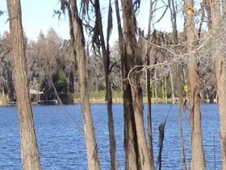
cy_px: 291
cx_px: 537
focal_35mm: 200
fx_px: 1306
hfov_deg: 9.0
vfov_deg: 7.2
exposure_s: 1/319
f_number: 2.4
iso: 50
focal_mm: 4.28
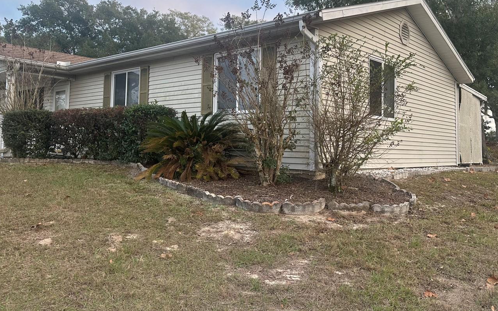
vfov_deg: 39.1
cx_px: 256
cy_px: 114
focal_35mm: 32
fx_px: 434
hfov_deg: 59.6
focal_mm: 6.86
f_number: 1.78
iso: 80
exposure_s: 1/253
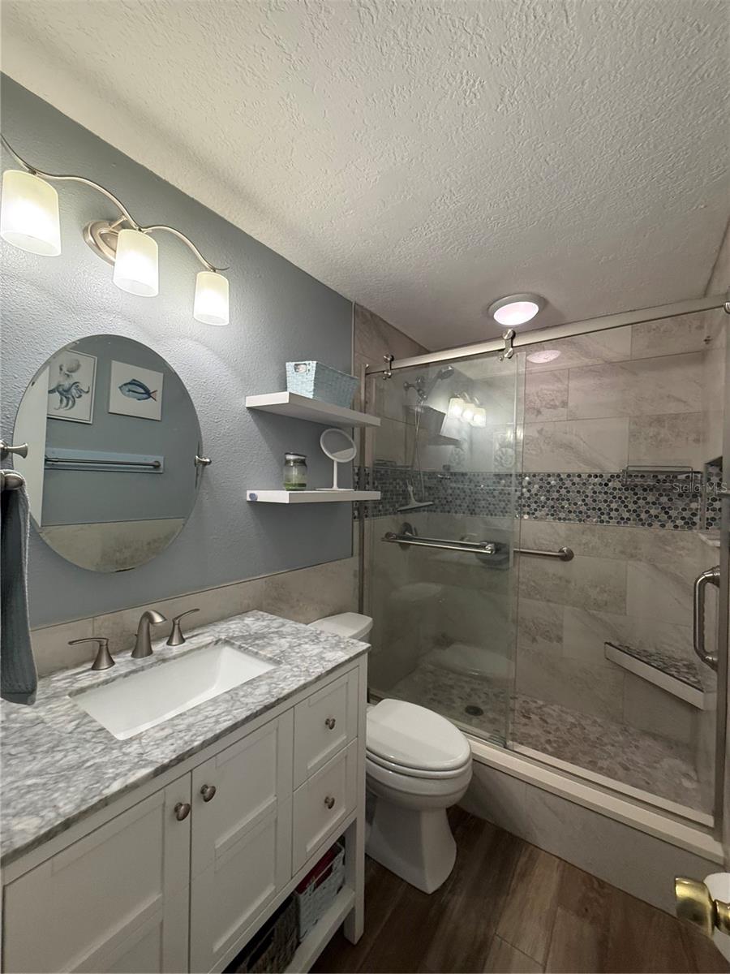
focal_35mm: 14
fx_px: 394
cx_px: 365
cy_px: 487
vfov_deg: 102.1
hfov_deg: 85.7
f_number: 2.2
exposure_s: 1/120
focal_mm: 2.22
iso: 250
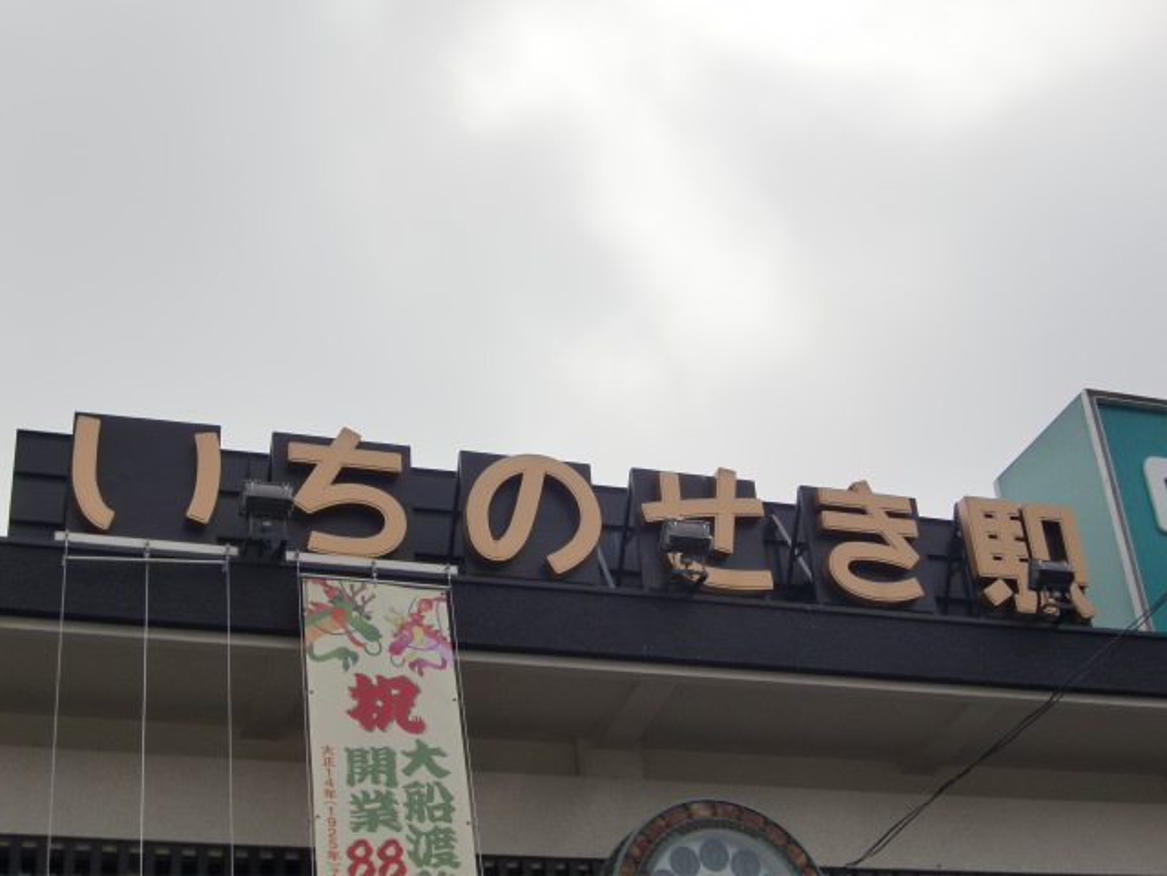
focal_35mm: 55
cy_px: 438
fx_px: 1854
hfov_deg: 34.9
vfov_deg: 26.6
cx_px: 584
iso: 64
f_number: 9.7
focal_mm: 9.8
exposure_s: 1/320
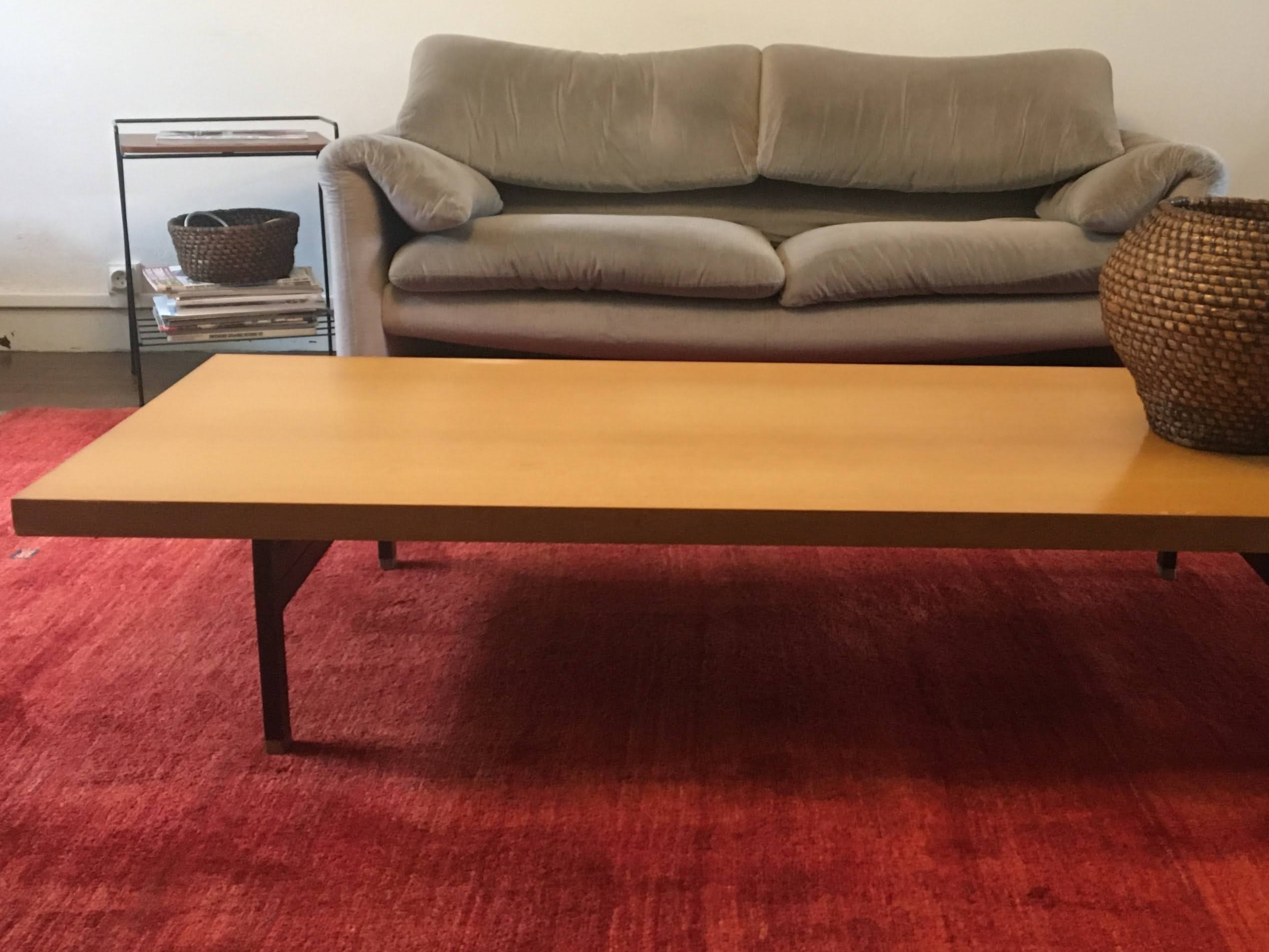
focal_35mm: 46
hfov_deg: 41.1
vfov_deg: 31.5
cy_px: 463
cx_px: 743
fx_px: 1686
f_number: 2.2
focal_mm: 4.15
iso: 200
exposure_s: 1/17
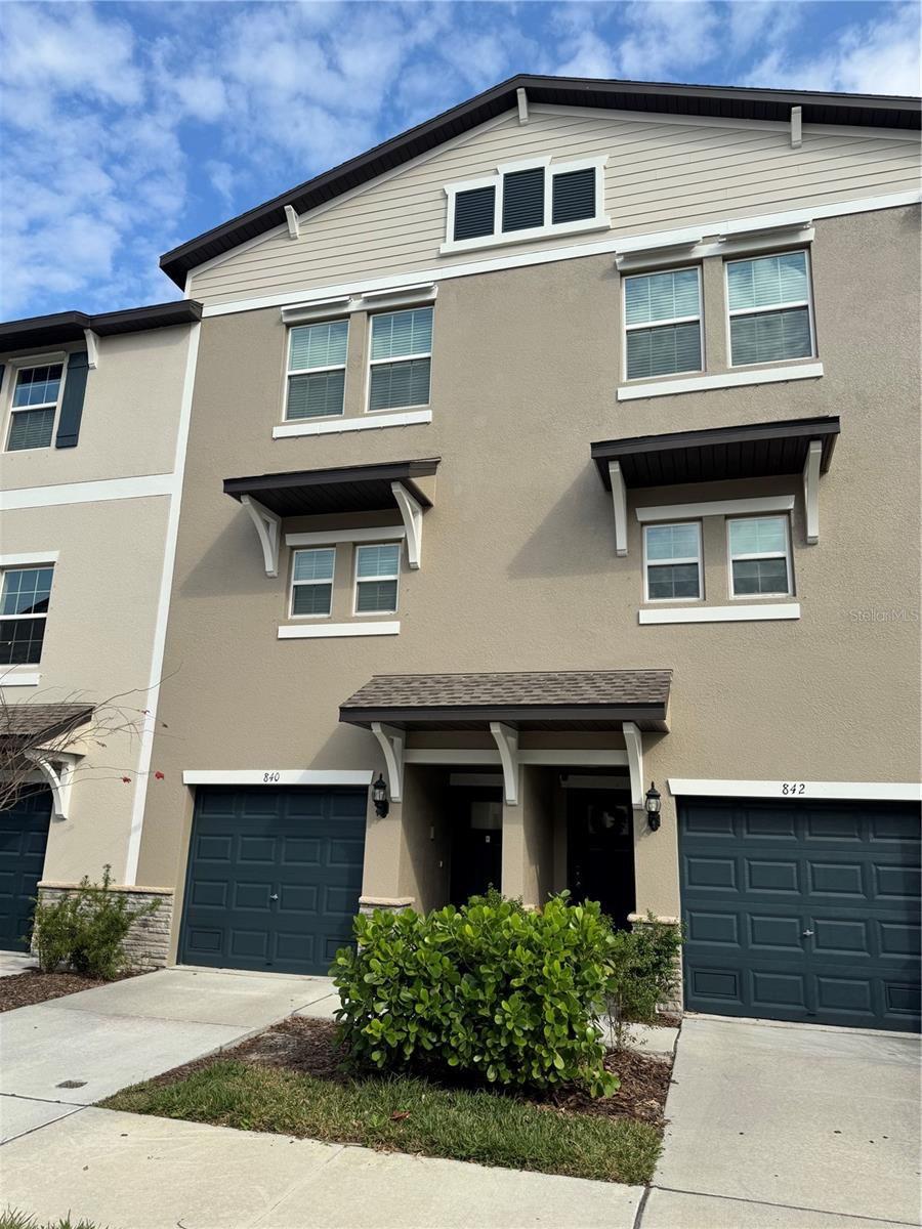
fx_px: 852
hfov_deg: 56.8
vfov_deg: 71.6
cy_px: 614
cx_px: 461
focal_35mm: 24
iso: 80
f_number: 1.78
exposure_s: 1/4310
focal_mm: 6.76
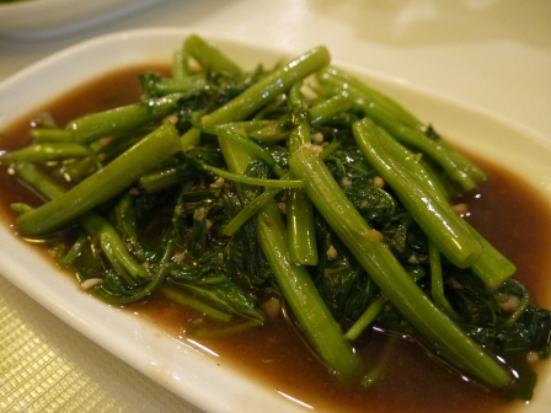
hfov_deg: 60.0
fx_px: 478
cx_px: 276
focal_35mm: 30
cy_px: 206
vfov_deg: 46.8
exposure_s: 1/50
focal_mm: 15
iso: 1600
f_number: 3.6
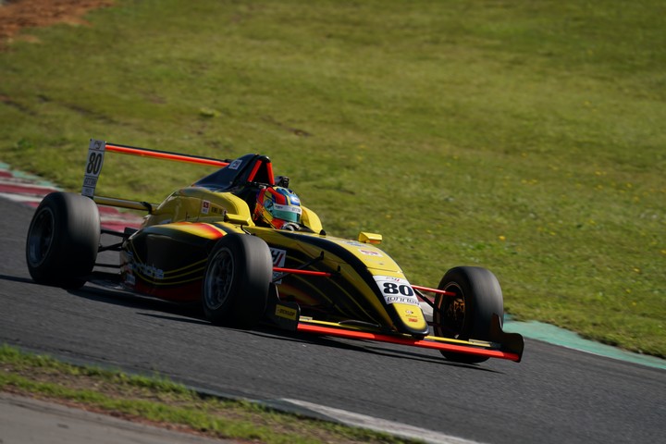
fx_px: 9471
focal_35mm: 512
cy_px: 222
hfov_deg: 4.0
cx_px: 333
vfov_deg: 2.7
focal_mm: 512
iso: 200
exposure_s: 1/800
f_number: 8
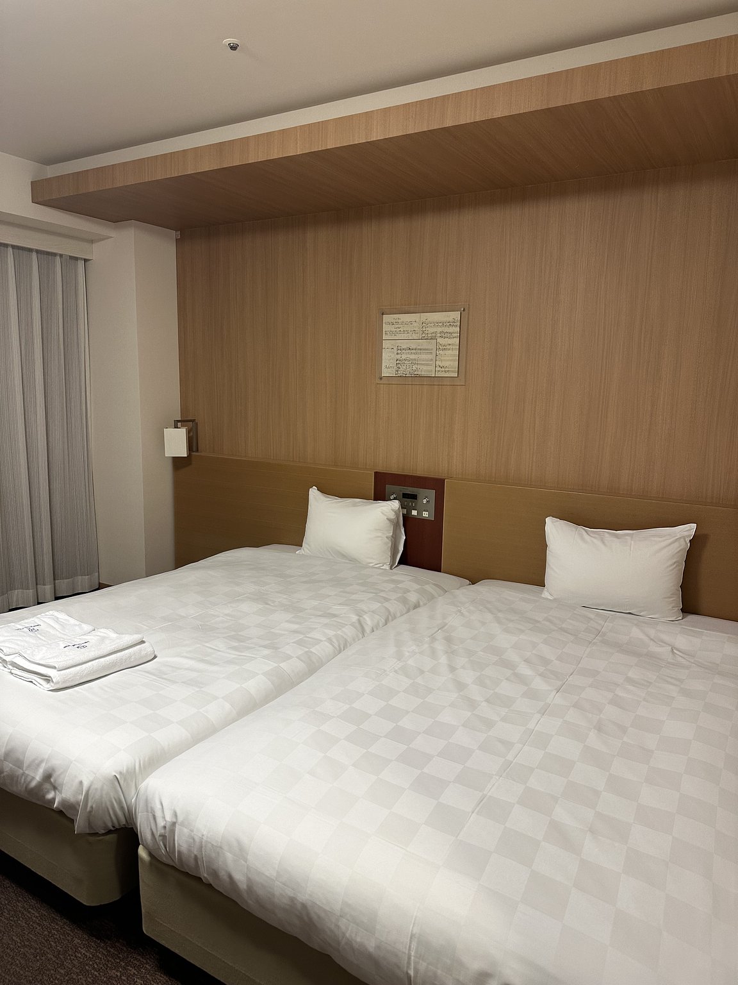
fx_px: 682
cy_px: 492
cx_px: 369
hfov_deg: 56.8
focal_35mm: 24
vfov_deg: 71.6
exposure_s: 1/60
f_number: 1.78
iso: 125
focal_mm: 6.86
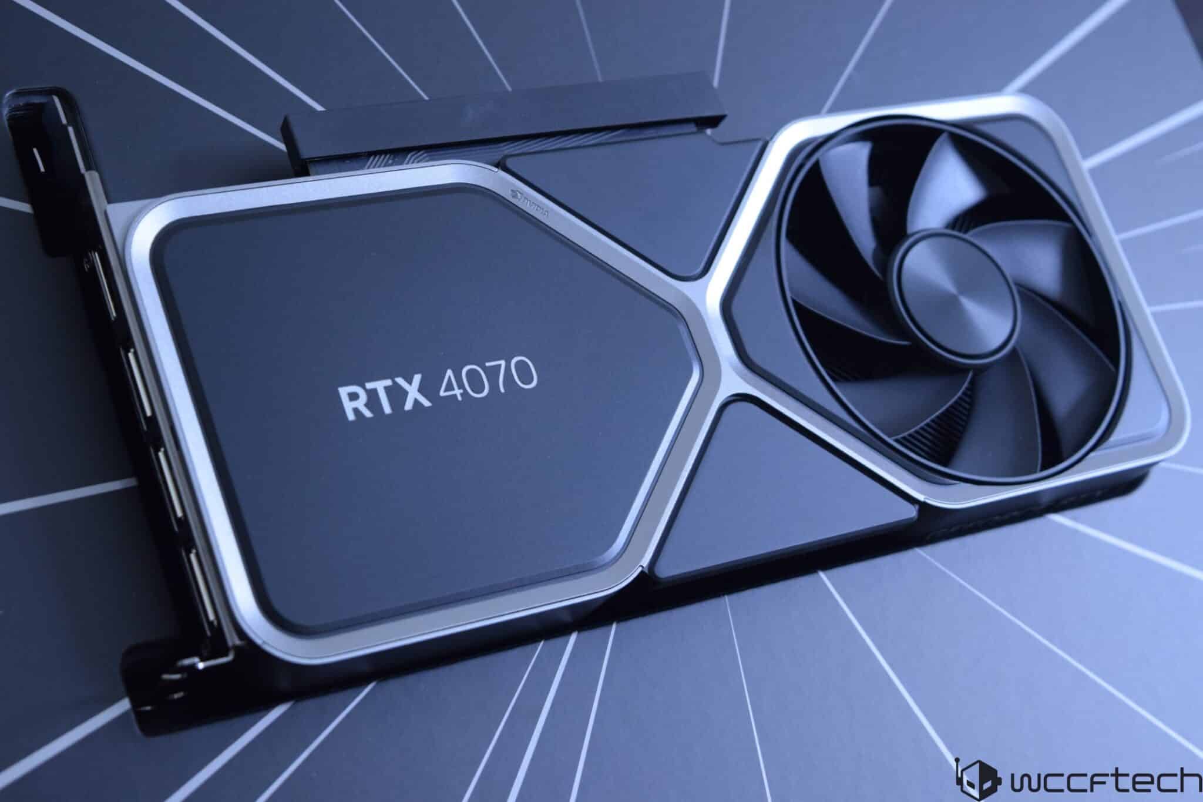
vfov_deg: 19.7
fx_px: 2305
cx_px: 602
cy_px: 401
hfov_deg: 29.2
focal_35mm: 69
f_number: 7.1
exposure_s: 1/8
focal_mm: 46
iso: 1600
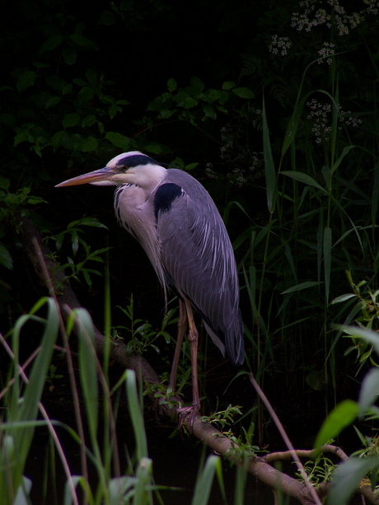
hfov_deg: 3.9
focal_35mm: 380
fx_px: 5545
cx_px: 190
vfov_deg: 5.2
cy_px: 252
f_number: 3.7
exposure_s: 1/200
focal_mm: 63
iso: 100
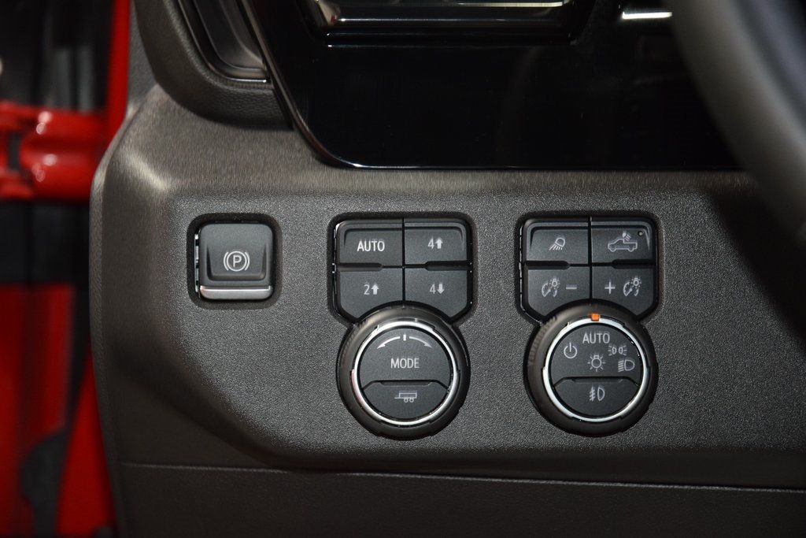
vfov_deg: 13.0
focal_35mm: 105
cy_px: 269
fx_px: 2351
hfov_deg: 19.5
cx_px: 403
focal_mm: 70
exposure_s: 1/30
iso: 1600
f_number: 4.5
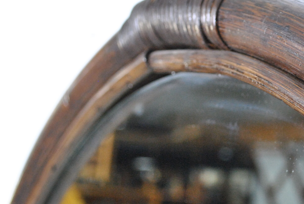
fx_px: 947
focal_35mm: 112
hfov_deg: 17.9
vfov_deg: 12.2
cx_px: 277
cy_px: 58
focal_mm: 38
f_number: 6.3
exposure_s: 1/30
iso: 1000
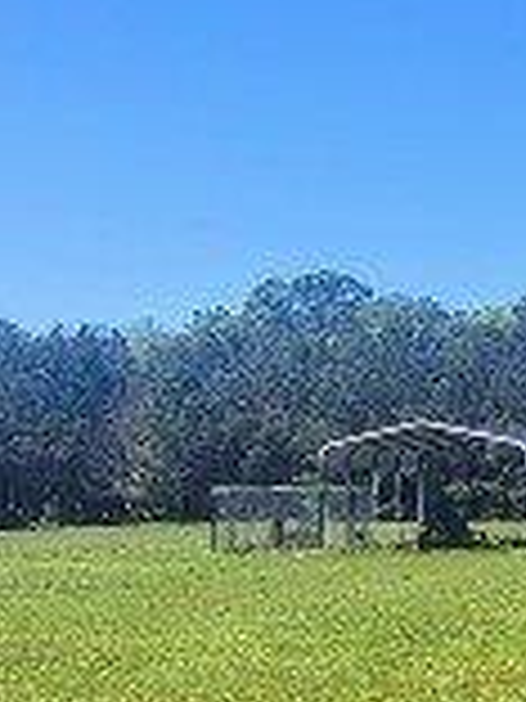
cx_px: 566
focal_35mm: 64
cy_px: 608
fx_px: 1297
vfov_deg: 29.2
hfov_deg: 21.8
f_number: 2.2
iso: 32
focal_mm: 1.74
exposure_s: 1/1058
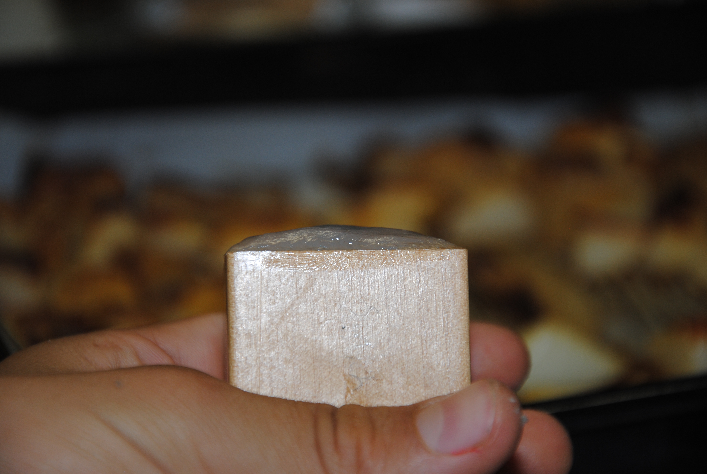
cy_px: 237
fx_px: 3097
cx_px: 354
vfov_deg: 8.7
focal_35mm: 158
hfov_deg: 13.0
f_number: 5.6
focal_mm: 105
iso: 200
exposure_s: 1/60
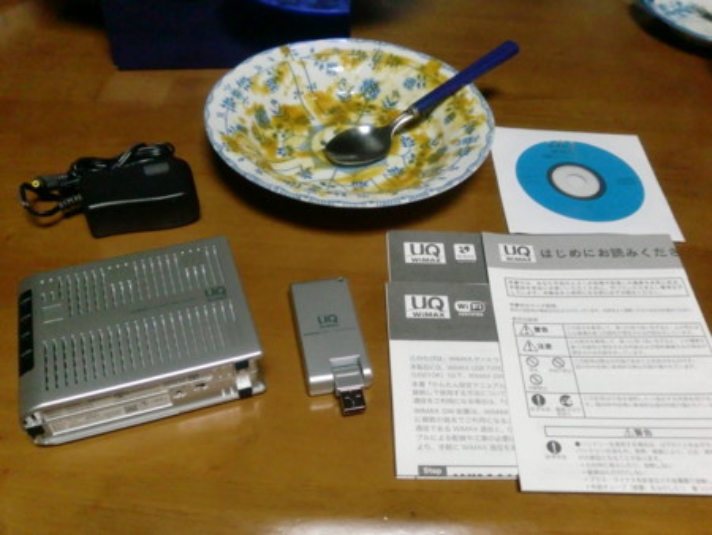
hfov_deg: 53.9
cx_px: 356
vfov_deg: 41.8
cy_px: 268
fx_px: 700
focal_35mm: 34
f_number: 2.8
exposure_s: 1/100
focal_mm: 5.58
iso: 800
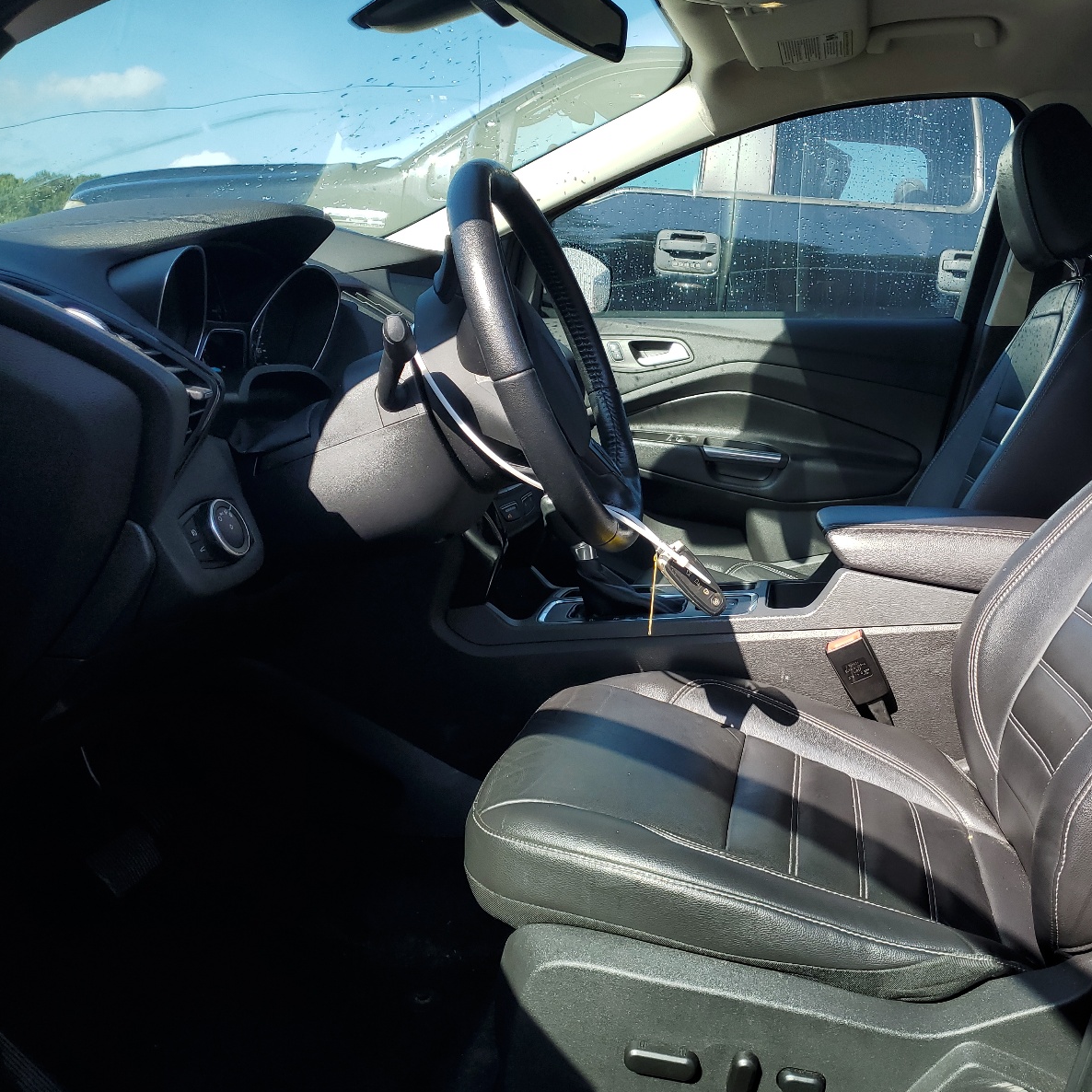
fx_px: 1106
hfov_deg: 51.7
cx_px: 714
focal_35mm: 31
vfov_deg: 52.5
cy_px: 545
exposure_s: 1/1000
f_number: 1.5
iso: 50
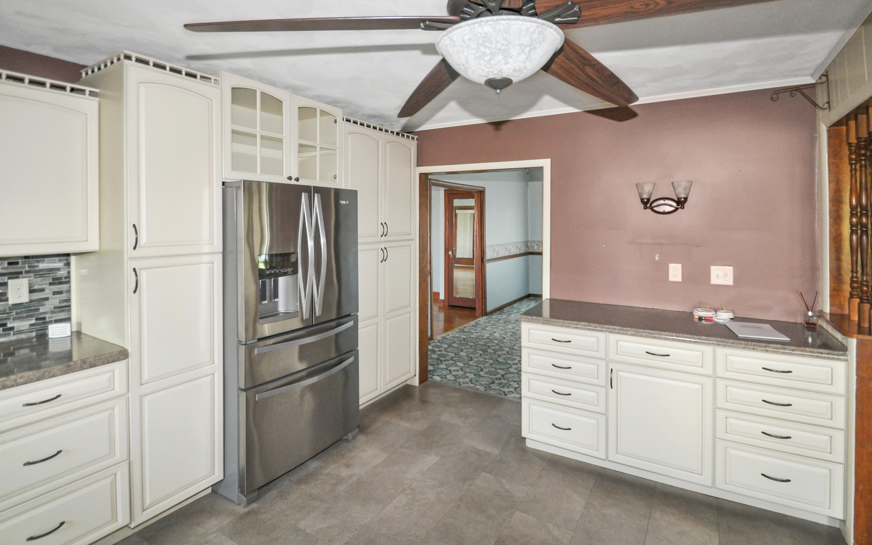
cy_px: 263
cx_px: 437
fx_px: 380
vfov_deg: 71.2
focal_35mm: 16
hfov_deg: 97.8
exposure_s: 1/60
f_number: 4
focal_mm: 10
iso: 800
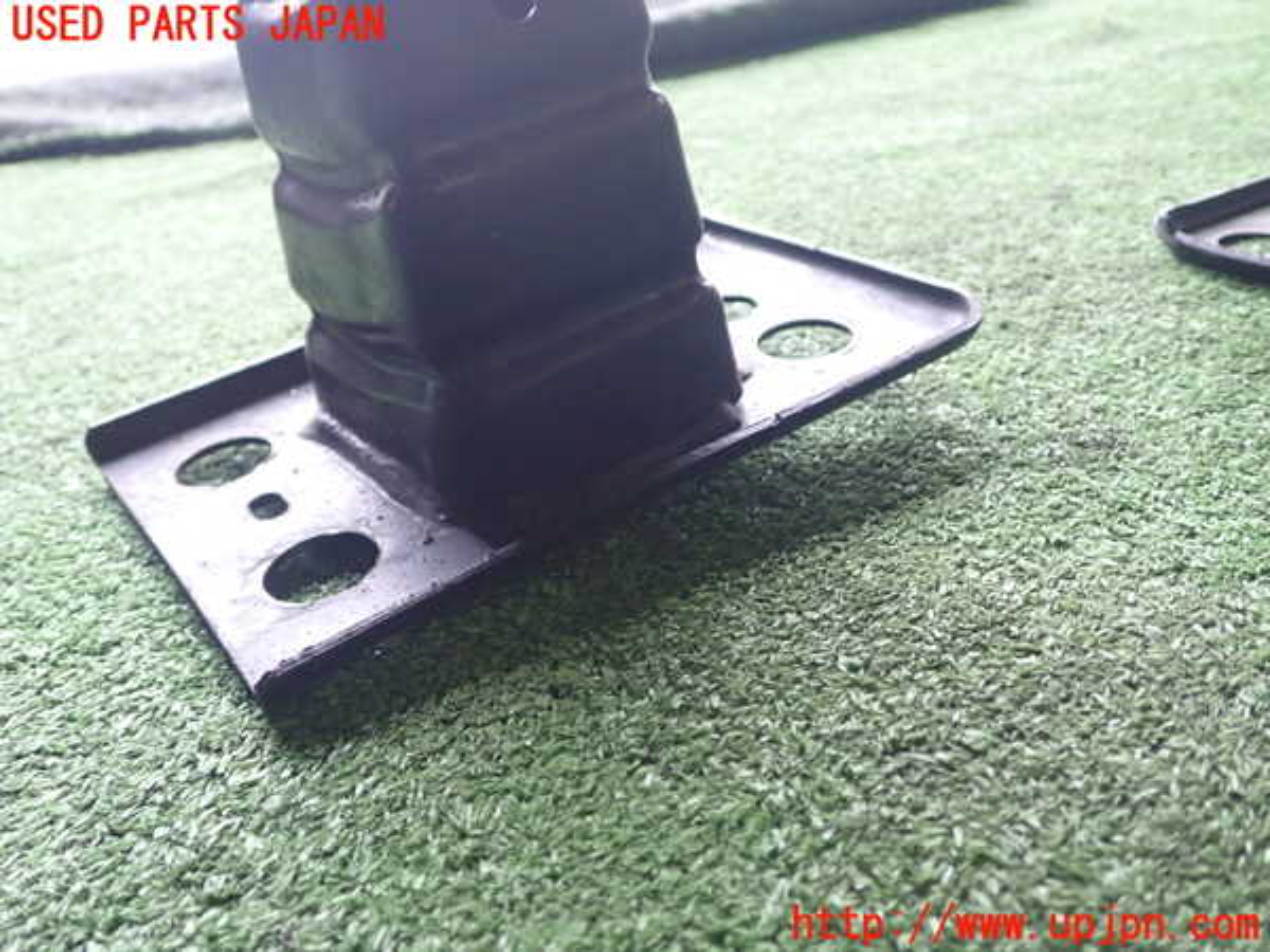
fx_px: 1174
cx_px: 635
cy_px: 476
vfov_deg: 44.2
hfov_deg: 56.8
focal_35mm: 32
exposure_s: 1/30
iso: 640
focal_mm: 5.79
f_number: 2.4
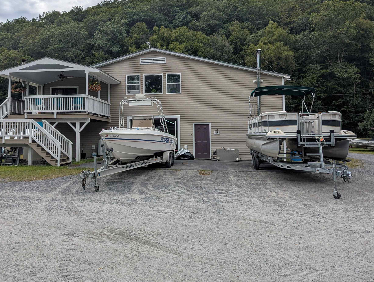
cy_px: 121
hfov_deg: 59.8
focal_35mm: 30
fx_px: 325
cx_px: 167
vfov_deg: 46.8
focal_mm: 6.81
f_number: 1.85
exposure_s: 1/3333
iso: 47
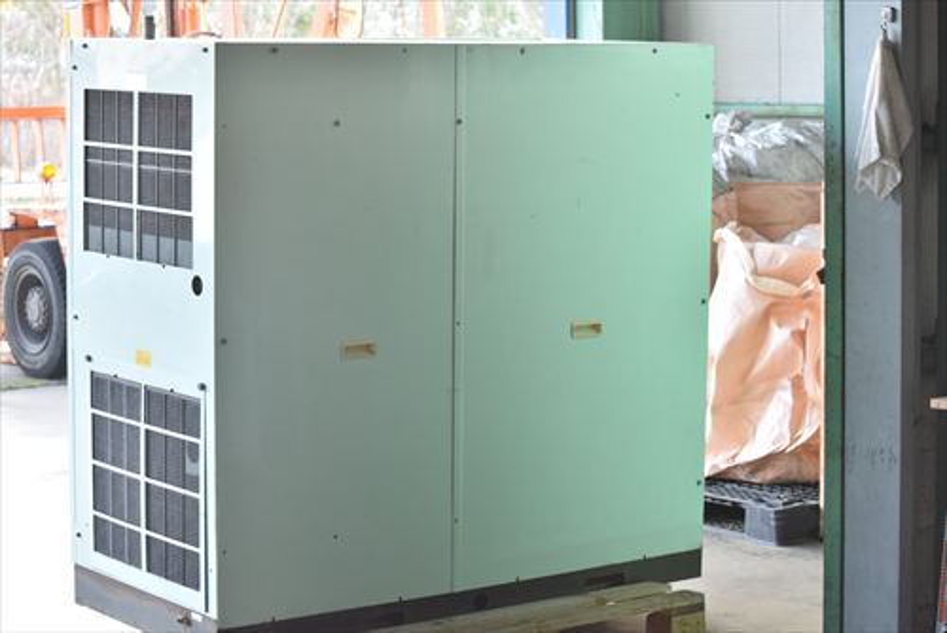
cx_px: 474
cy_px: 316
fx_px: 2171
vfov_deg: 16.6
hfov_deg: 24.6
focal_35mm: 82
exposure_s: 1/80
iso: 1250
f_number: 6.3
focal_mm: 55
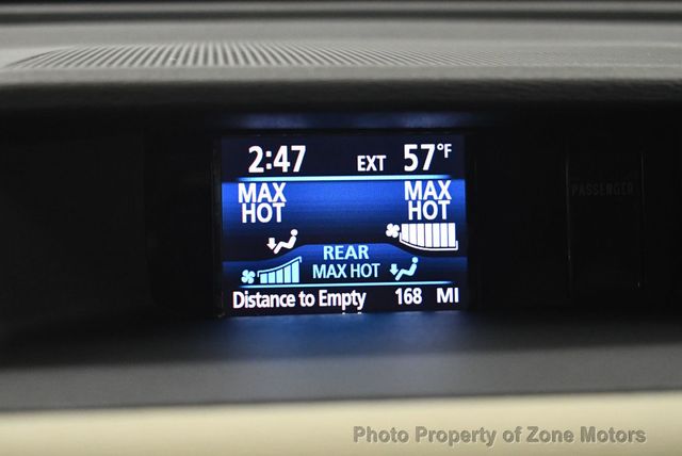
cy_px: 228
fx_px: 1441
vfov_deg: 18.0
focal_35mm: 76
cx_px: 341
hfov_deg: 26.6
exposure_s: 1/125
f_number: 4.8
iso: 3200
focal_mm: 38
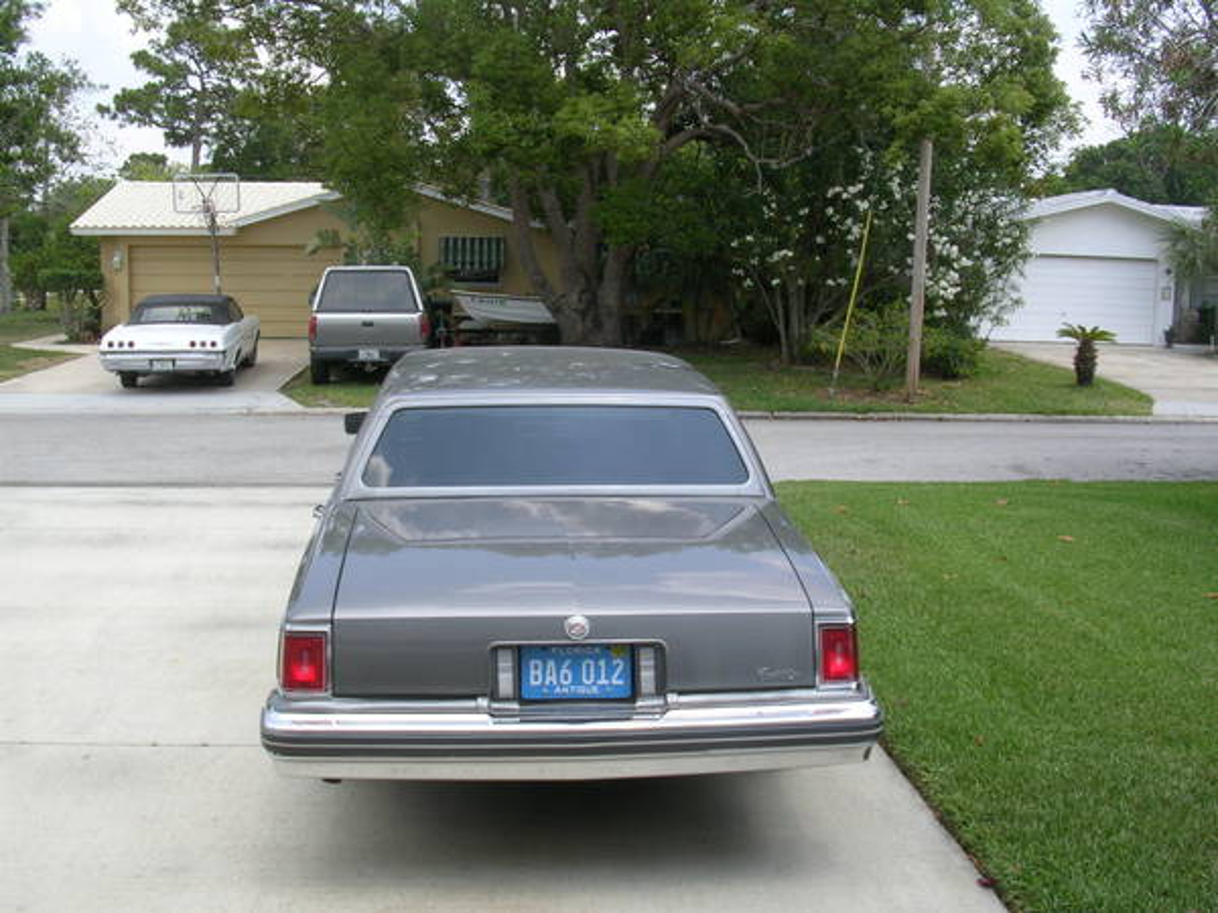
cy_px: 456
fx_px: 1337
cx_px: 609
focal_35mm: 38
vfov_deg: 37.7
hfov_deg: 49.0
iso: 50
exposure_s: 1/145
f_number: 5.6
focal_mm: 5.8
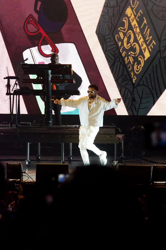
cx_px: 83
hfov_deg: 4.6
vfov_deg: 6.9
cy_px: 125
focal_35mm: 300
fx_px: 2075
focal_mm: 200
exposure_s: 1/250
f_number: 13
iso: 6400
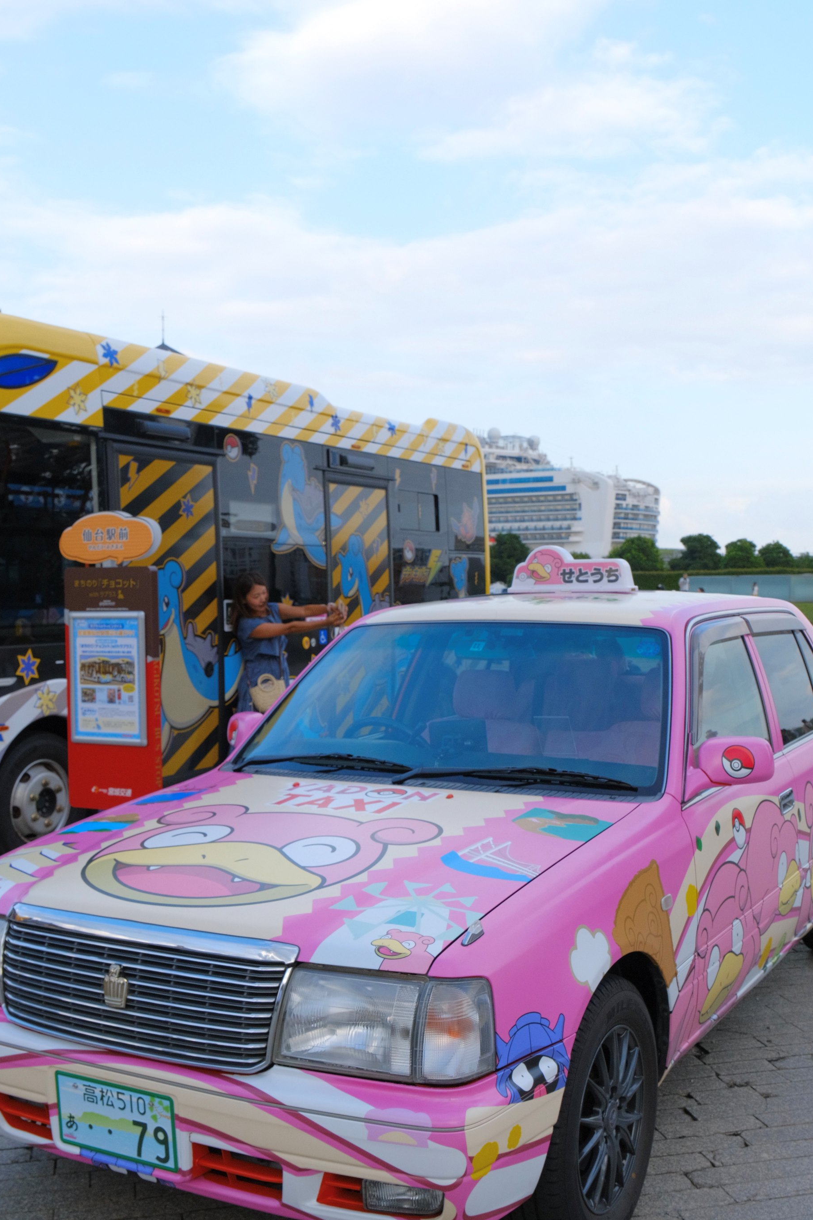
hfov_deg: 32.6
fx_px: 1389
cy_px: 648
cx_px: 432
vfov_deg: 47.4
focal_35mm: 41
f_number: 5.6
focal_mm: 24
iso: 800
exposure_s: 1/750
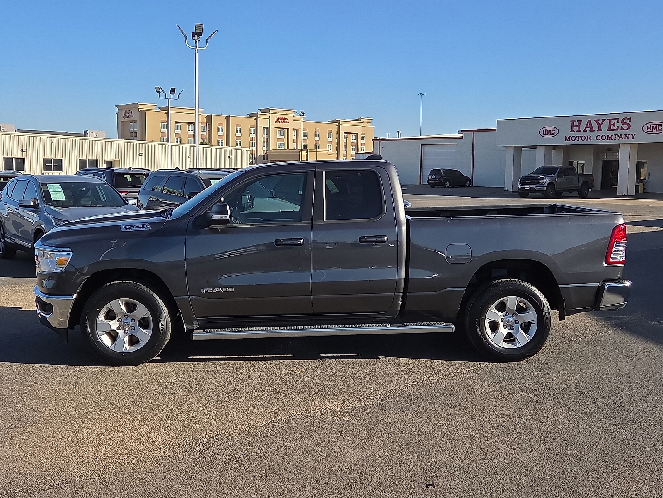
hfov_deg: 50.1
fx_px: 709
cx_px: 332
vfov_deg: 38.7
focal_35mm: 37
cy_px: 249
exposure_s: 1/1667
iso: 25
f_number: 1.8
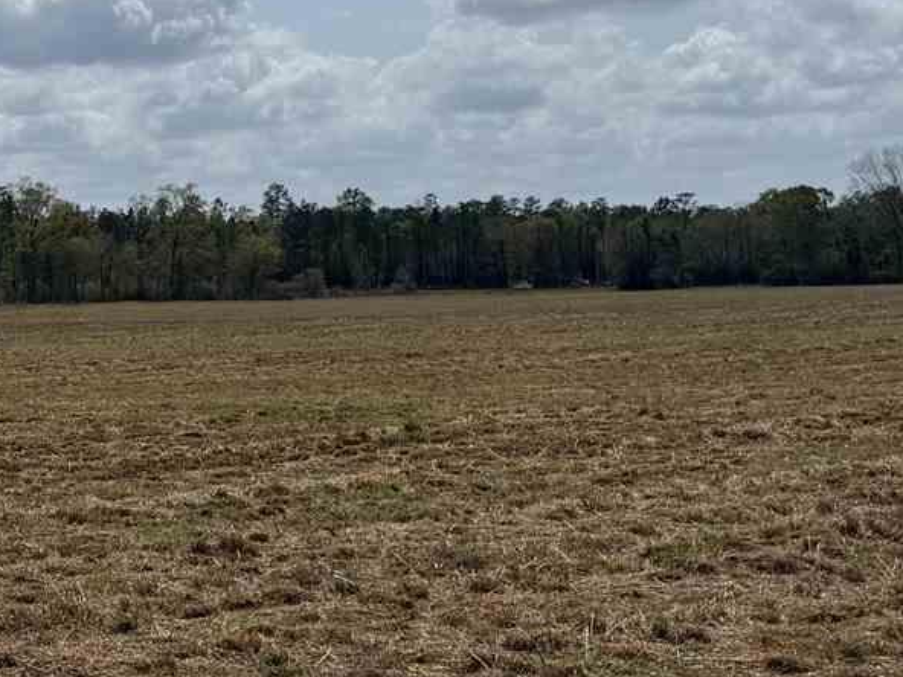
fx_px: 2165
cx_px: -375
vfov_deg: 17.7
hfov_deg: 20.7
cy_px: 227
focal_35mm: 83
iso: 64
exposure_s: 1/14286
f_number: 1.78
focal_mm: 6.76
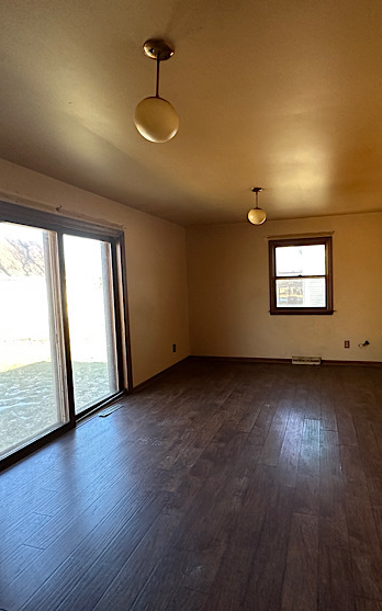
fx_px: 333
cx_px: 232
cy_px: 303
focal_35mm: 20
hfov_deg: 59.1
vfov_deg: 85.1
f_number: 2.2
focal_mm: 2.22
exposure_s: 1/98
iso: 320
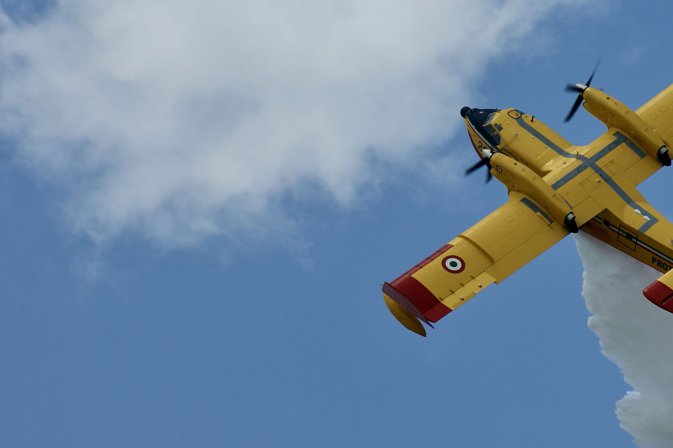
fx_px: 7473
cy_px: 189
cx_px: 406
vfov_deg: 3.4
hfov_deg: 5.2
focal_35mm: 400
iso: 100
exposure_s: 1/500
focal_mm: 200
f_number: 8
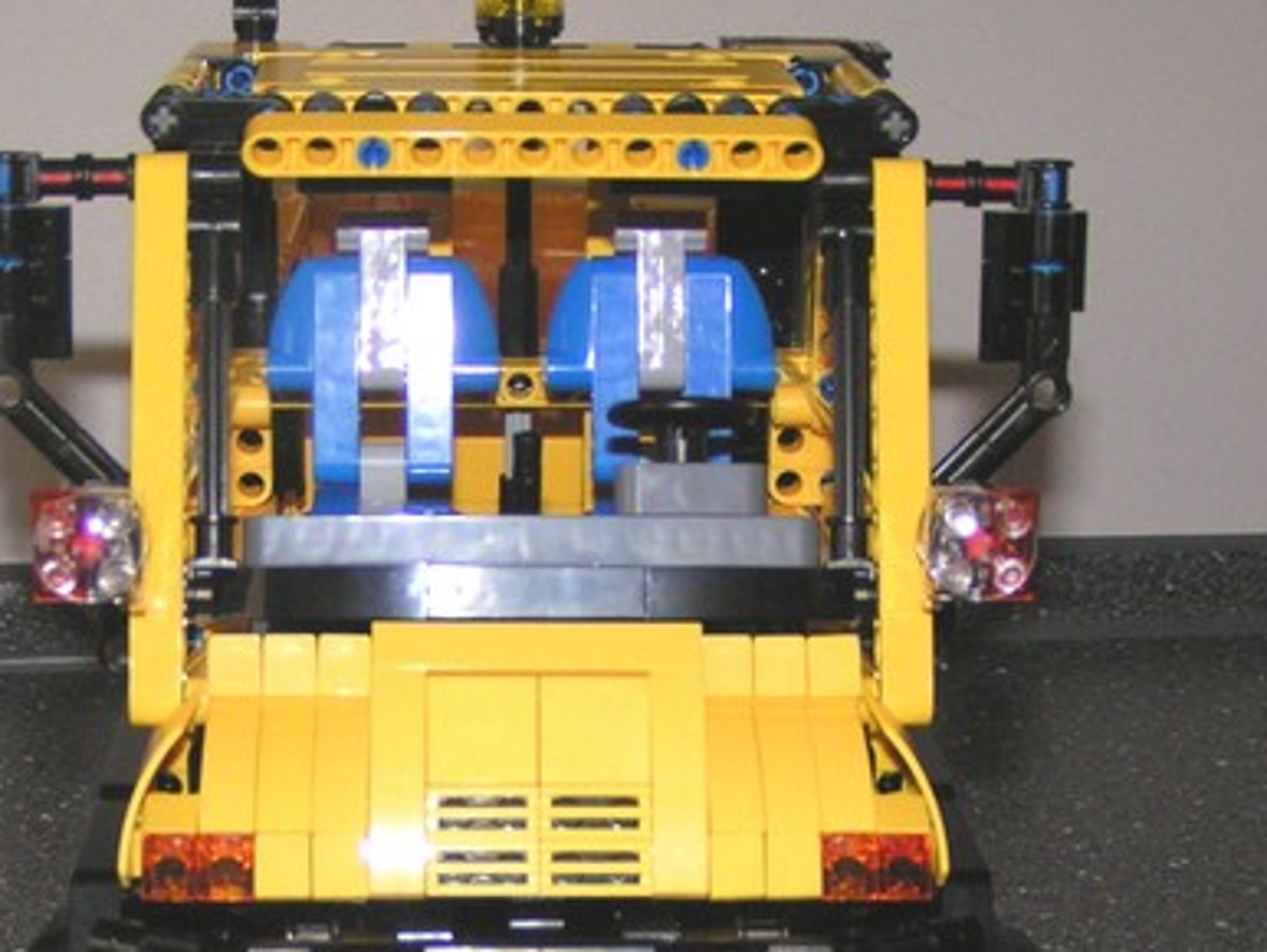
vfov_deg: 23.1
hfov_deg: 30.6
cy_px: 706
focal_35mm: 63
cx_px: 502
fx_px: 2307
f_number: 2.8
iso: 200
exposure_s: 1/40
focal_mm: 5.8
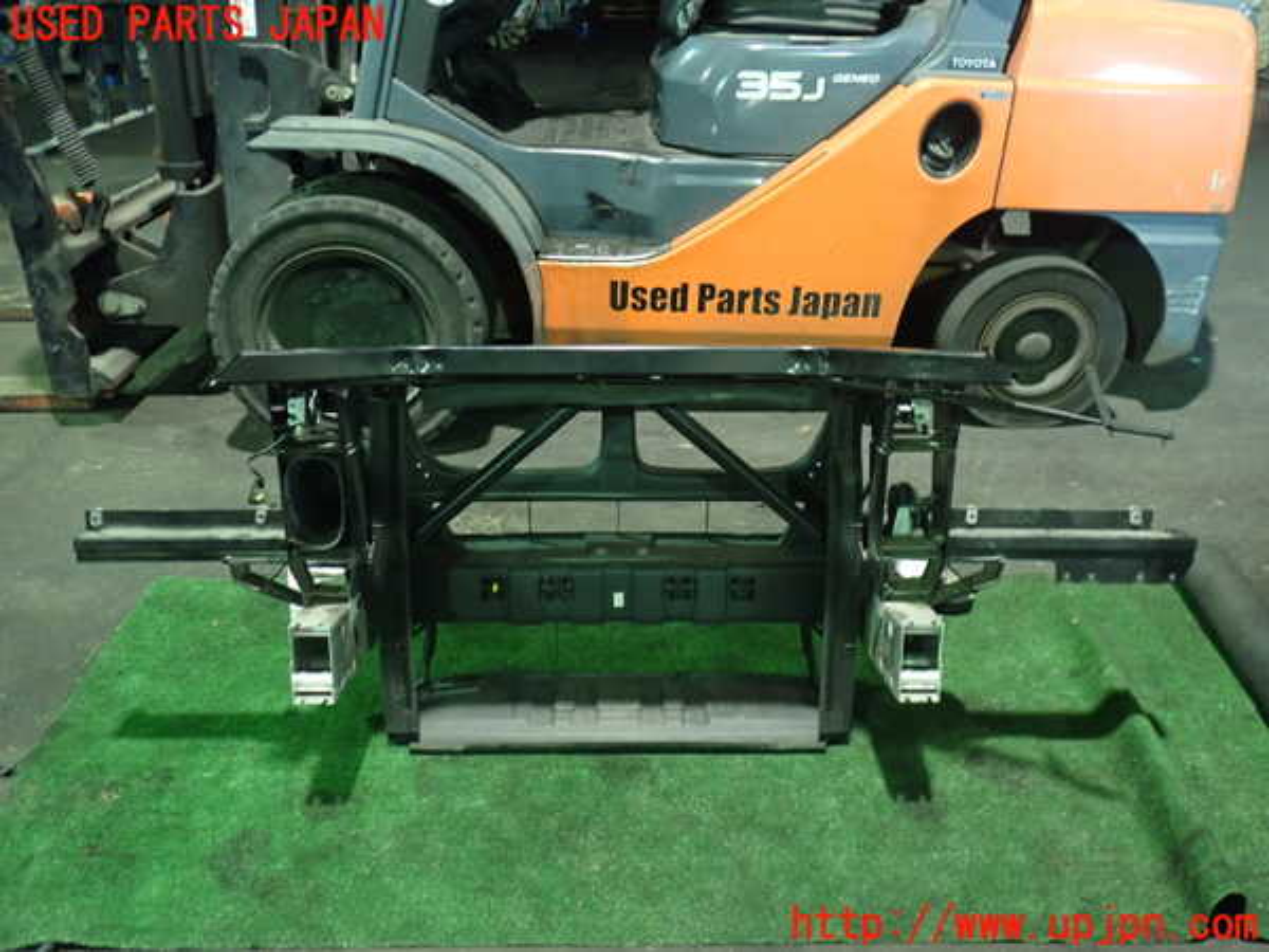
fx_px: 1100
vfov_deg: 46.8
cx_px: 634
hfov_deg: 60.0
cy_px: 476
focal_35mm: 30
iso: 800
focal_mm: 5.4
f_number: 2.3
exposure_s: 1/20
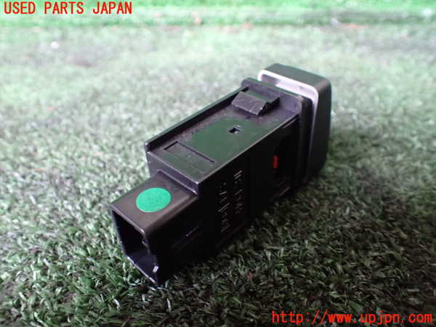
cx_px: 218
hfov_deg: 60.0
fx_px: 378
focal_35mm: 30
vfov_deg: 46.8
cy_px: 164
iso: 1250
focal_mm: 5.4
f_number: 2.3
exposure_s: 1/30
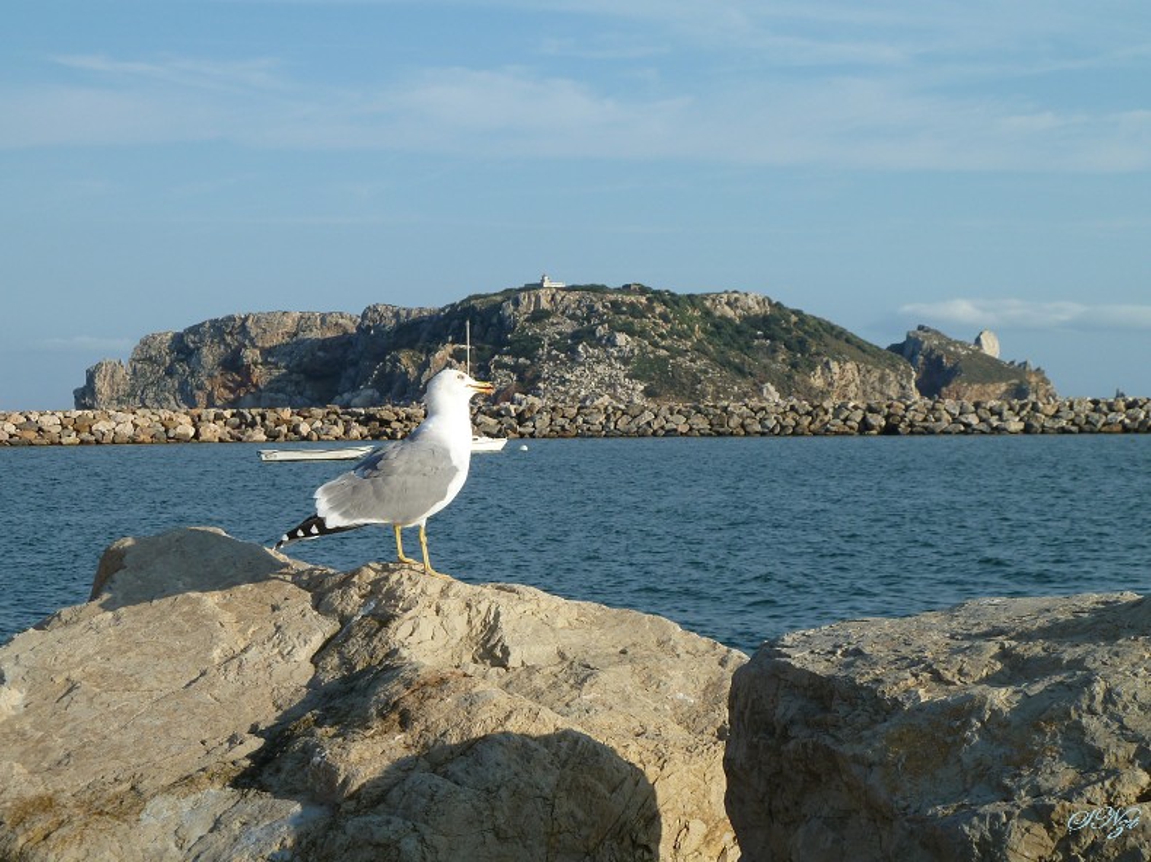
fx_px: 2393
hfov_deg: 27.0
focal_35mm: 72
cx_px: 576
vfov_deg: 20.4
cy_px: 431
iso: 80
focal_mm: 11.9
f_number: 5
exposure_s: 1/400
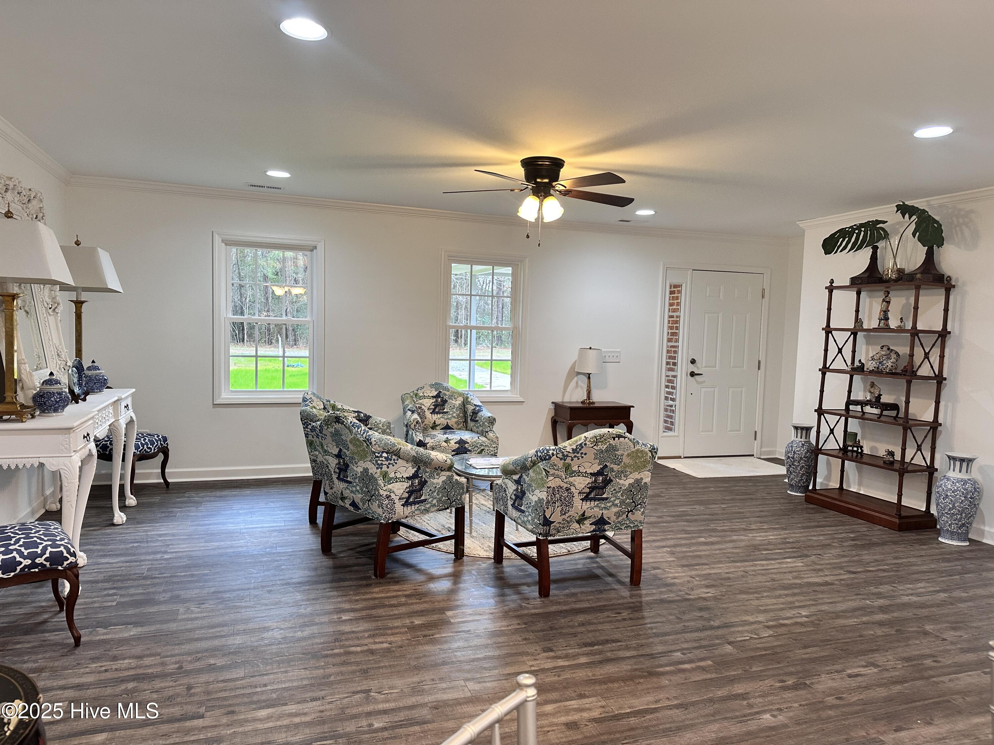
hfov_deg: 71.6
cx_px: 497
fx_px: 689
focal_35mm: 24
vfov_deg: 56.8
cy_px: 372
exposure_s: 1/60
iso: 160
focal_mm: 6.86
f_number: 1.78
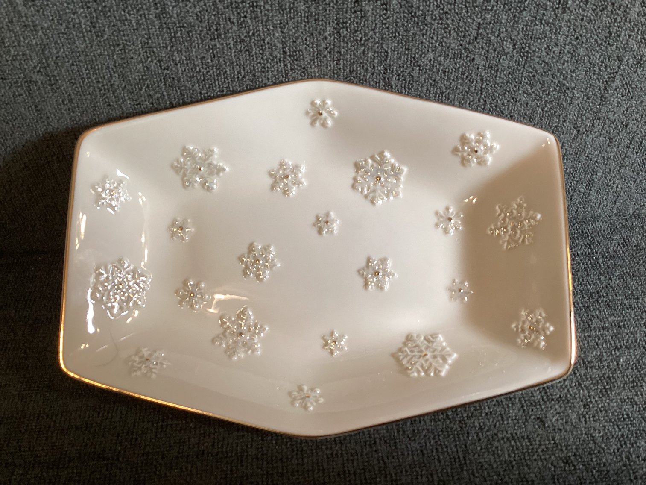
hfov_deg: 58.3
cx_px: 323
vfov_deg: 45.4
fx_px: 579
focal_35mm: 31
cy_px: 242
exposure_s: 1/60
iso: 100
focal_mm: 3.3
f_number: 2.4
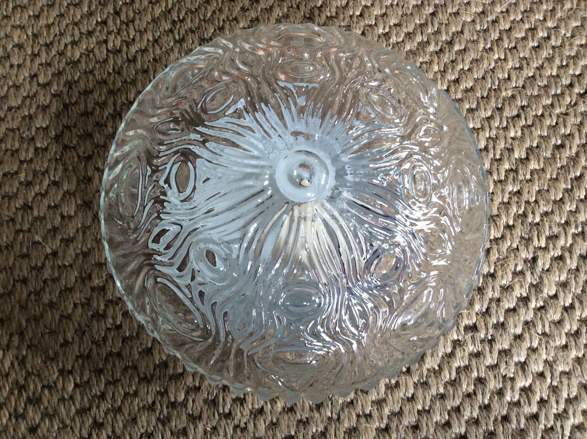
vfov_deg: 44.1
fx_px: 542
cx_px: 294
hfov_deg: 56.9
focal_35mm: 32
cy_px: 220
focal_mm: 3.3
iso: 125
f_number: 2.4
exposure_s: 1/25
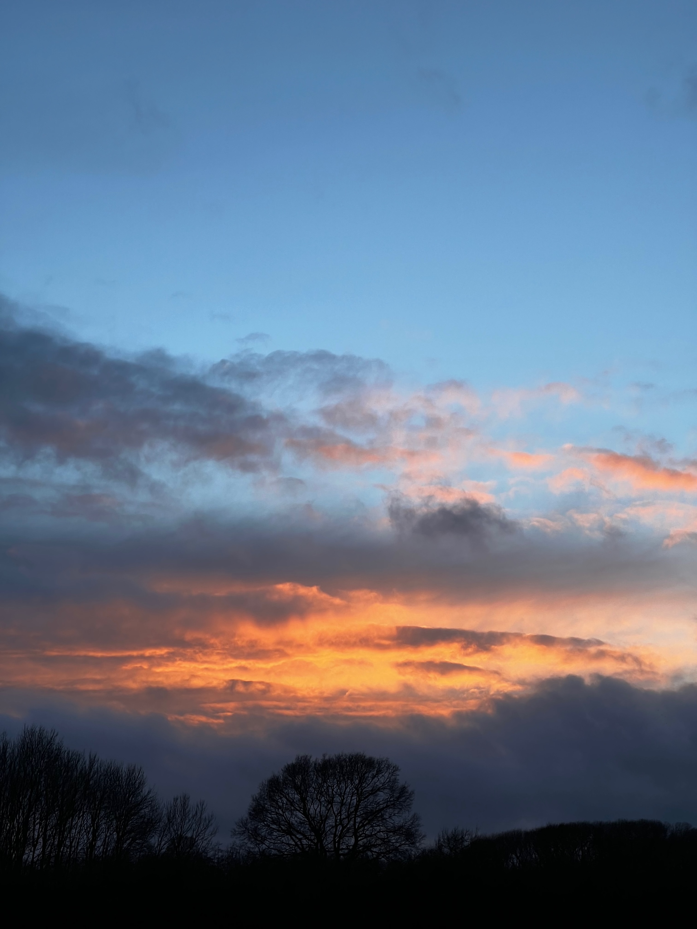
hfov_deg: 19.1
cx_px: 348
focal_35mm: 77
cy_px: 464
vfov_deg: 25.3
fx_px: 2067
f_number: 2.8
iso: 32
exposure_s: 1/164
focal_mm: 9
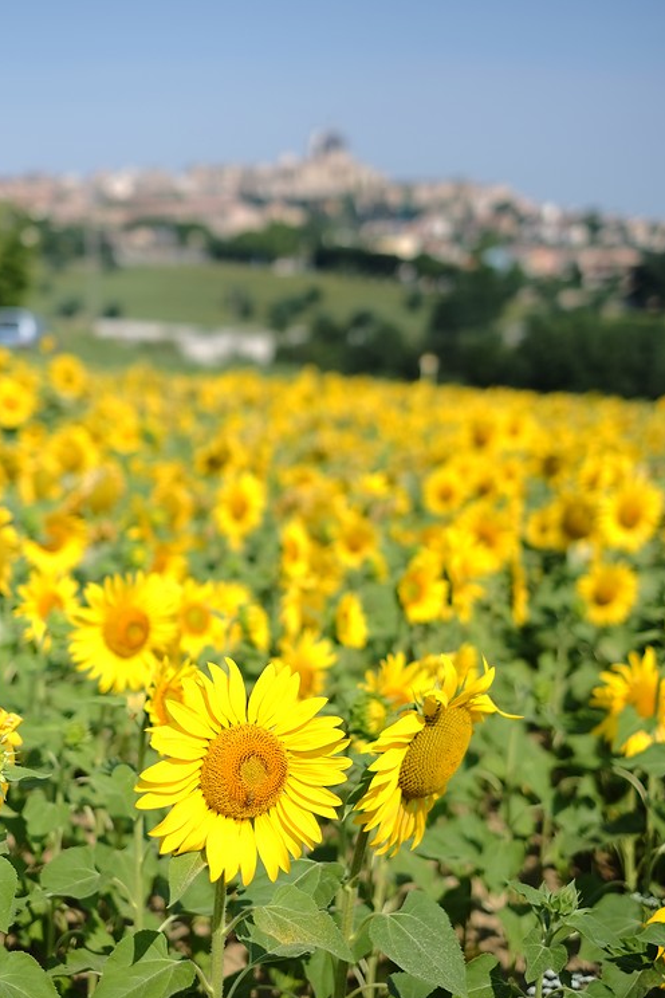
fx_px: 1579
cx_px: 324
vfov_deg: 35.0
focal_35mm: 57
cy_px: 478
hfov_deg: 23.8
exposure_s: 1/4000
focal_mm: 35
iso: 100
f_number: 1.8
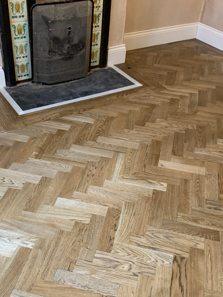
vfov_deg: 45.6
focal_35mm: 41
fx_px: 352
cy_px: 175
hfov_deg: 35.1
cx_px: 101
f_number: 1.8
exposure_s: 1/50
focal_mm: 4.25
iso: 250
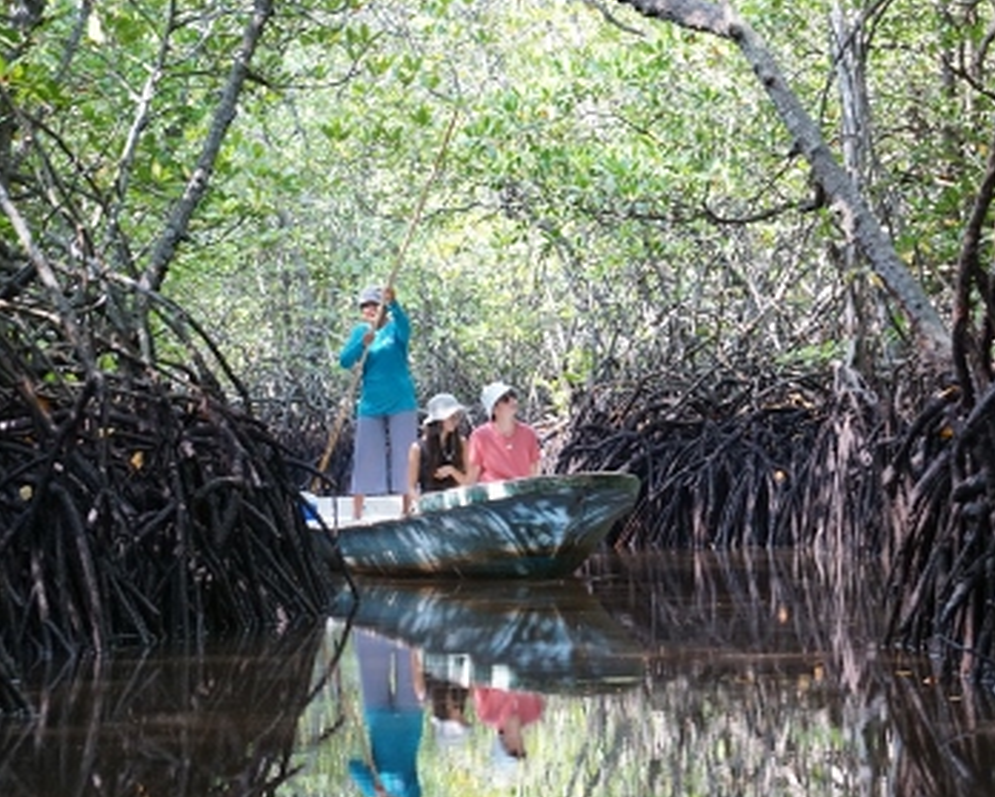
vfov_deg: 11.0
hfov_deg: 13.7
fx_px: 4126
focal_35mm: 140
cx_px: 682
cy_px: 434
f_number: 5.6
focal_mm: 70
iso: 640
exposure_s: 1/125
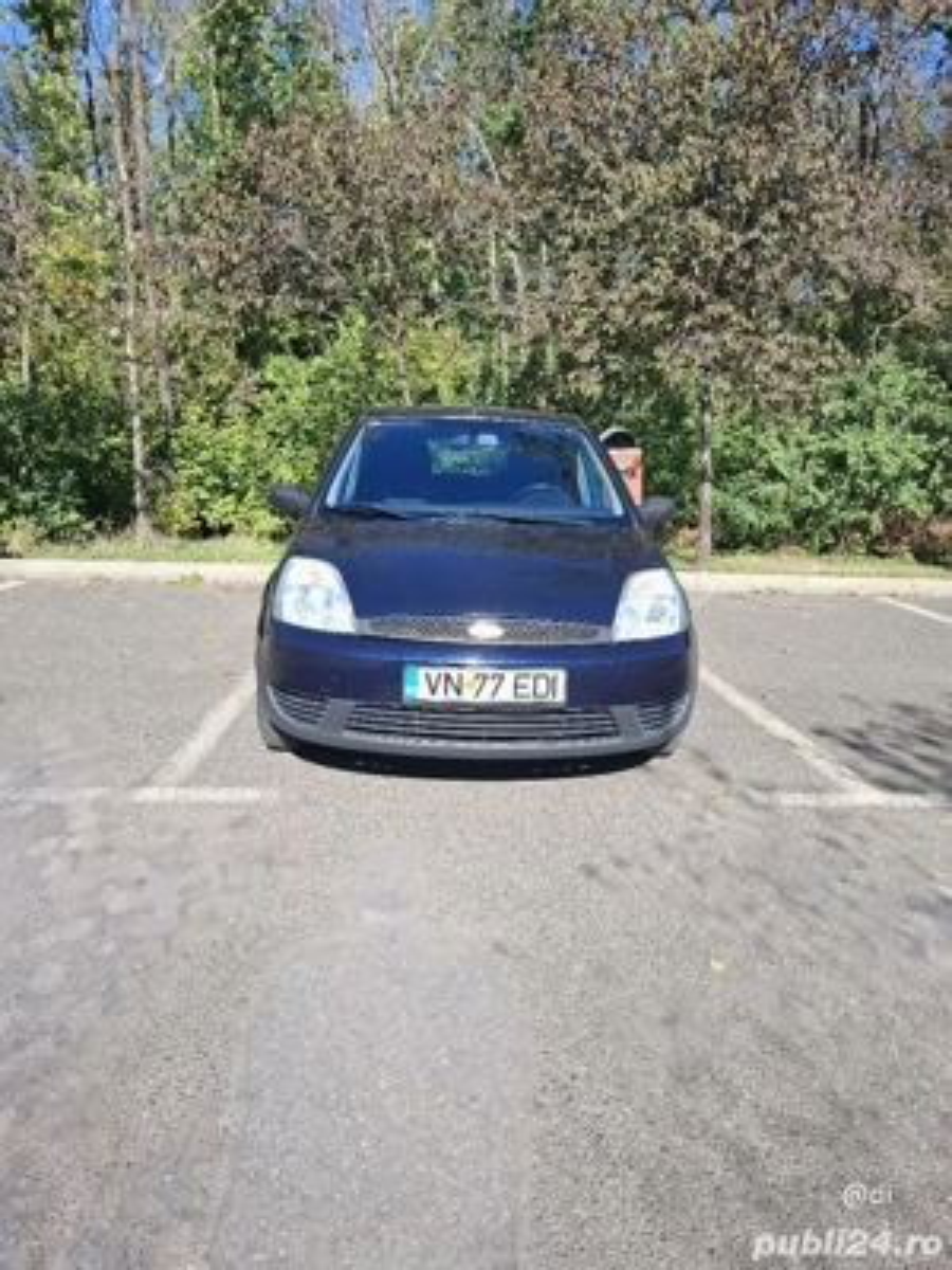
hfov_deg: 58.9
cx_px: 476
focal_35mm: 23
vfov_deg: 73.9
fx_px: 843
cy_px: 635
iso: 50
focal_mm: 5.54
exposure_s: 1/909
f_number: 1.8
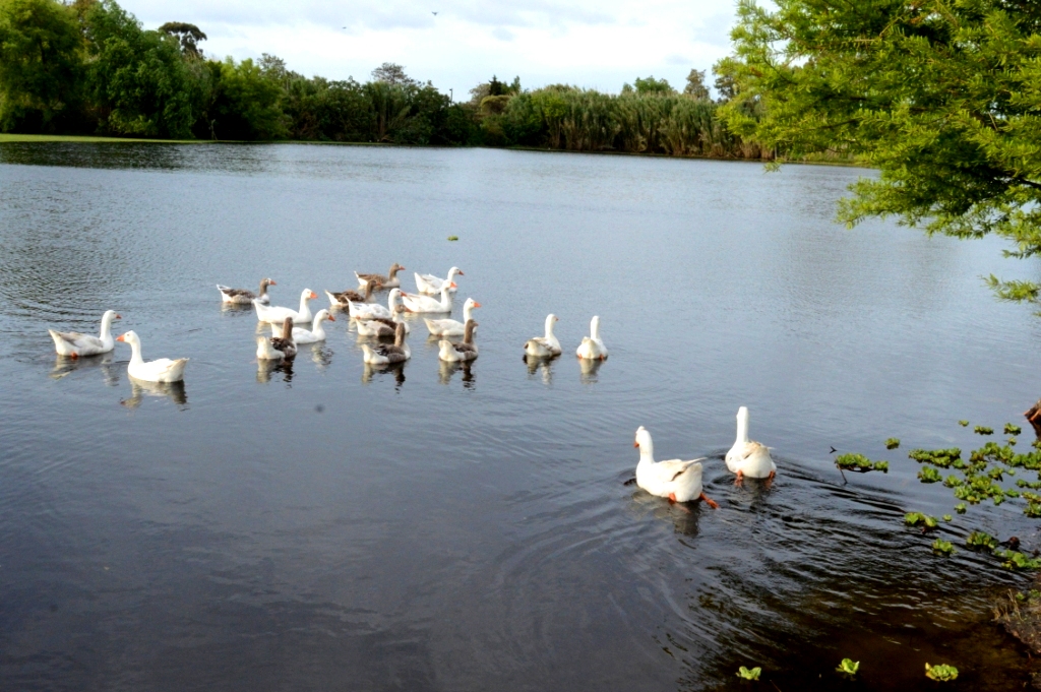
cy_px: 346
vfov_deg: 35.4
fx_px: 1083
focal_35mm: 38
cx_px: 520
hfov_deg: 51.3
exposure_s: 1/160
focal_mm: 25
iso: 1600
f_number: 20
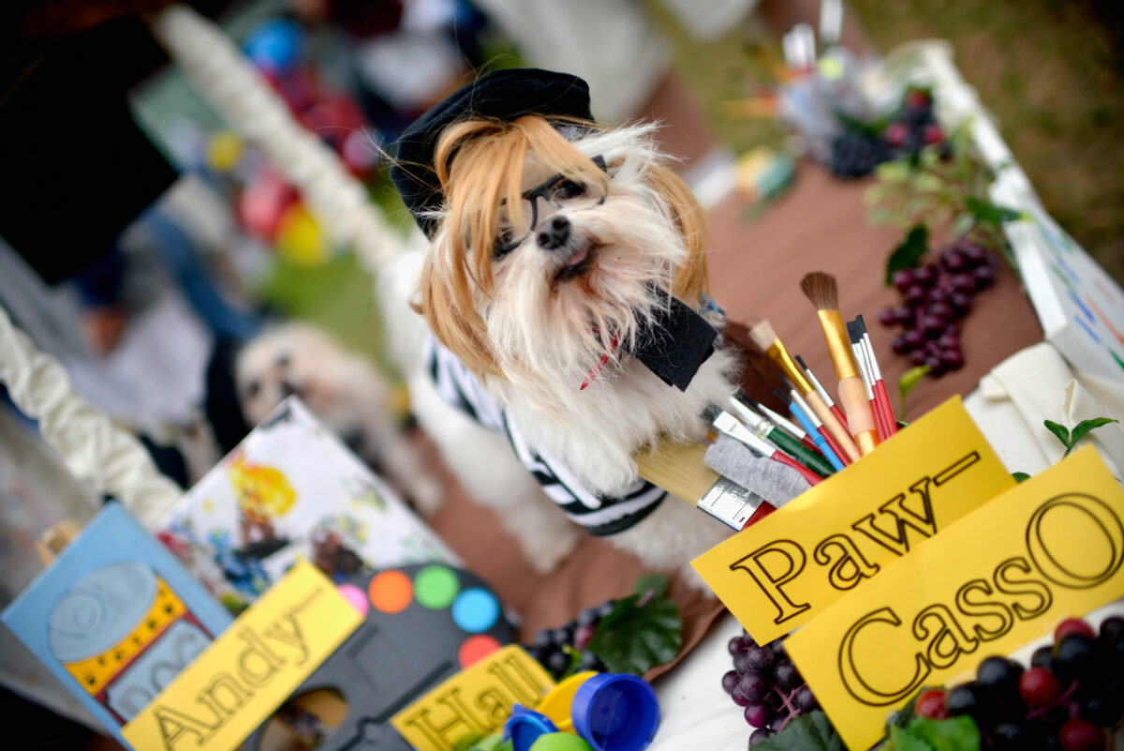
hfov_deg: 54.4
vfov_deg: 37.9
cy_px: 376
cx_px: 562
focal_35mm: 35
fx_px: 1093
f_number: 1.4
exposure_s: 1/4000
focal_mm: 35
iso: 400
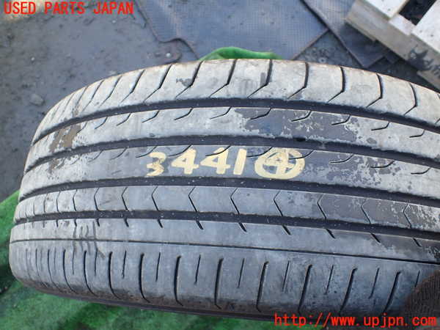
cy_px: 165
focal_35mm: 30
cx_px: 220
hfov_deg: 60.0
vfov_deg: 46.8
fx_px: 381
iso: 100
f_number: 2.3
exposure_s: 1/125
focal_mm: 5.4
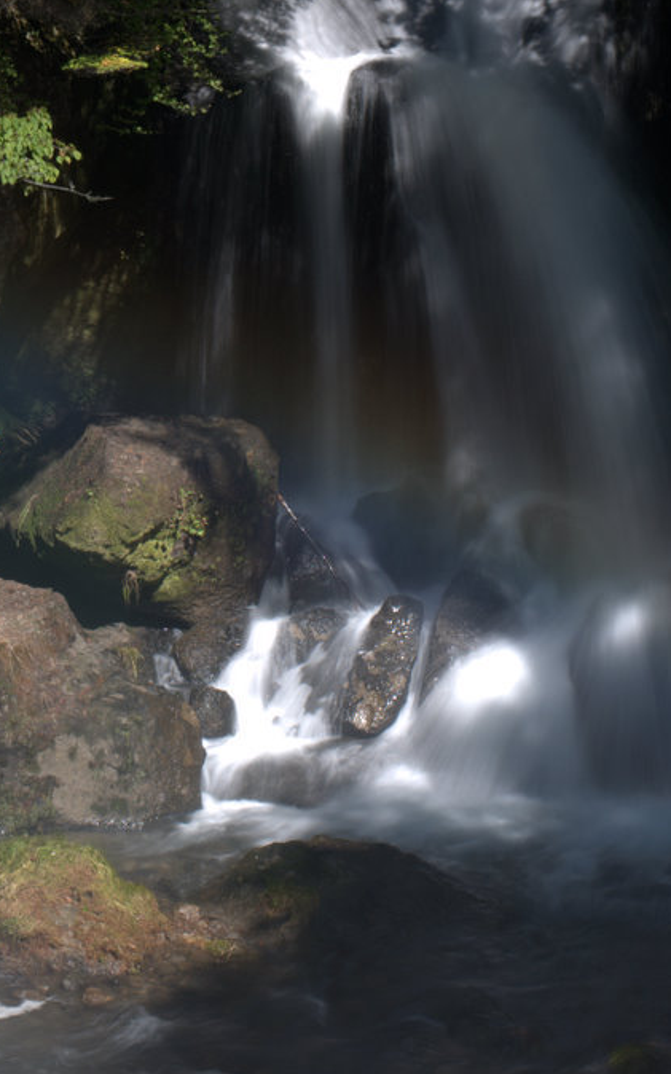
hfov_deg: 11.2
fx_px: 3396
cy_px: 535
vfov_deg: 18.0
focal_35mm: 116
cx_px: 591
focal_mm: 50
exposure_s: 1/3
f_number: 16
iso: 200
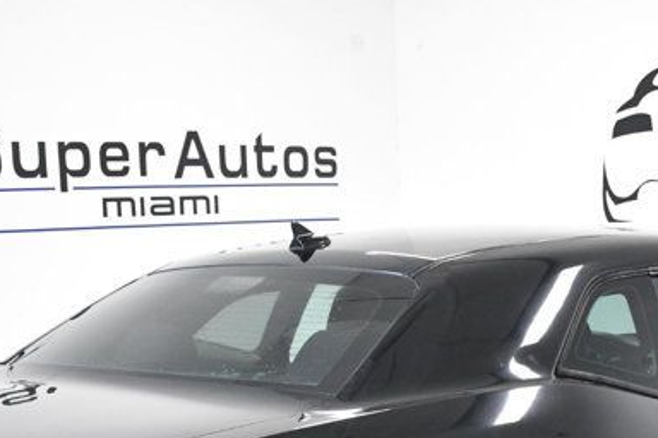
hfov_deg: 23.1
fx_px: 1608
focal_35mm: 88
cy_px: 532
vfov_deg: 15.0
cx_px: 374
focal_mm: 22
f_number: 7.1
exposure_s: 1/200
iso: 2500
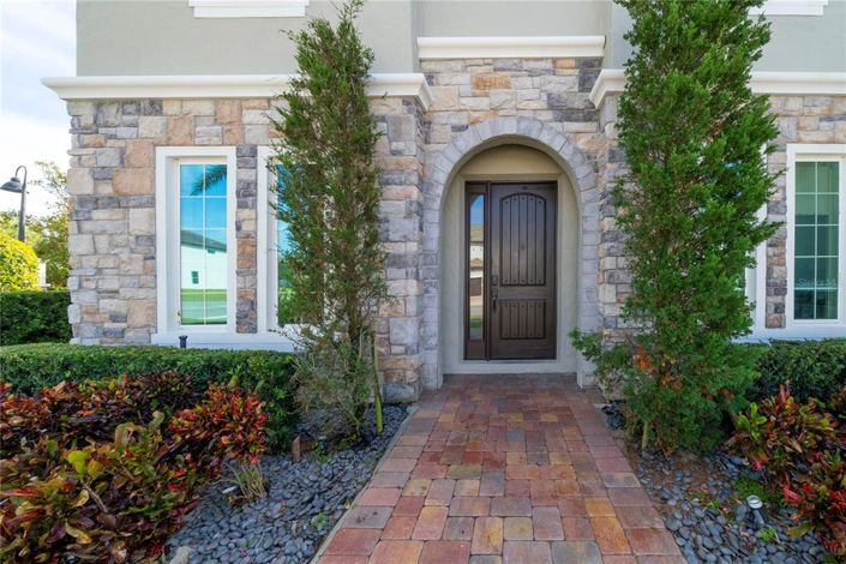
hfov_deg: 112.6
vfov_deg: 90.0
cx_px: 423
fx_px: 282
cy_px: 282
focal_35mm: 12
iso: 320
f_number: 14
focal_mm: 12
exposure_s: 1/80
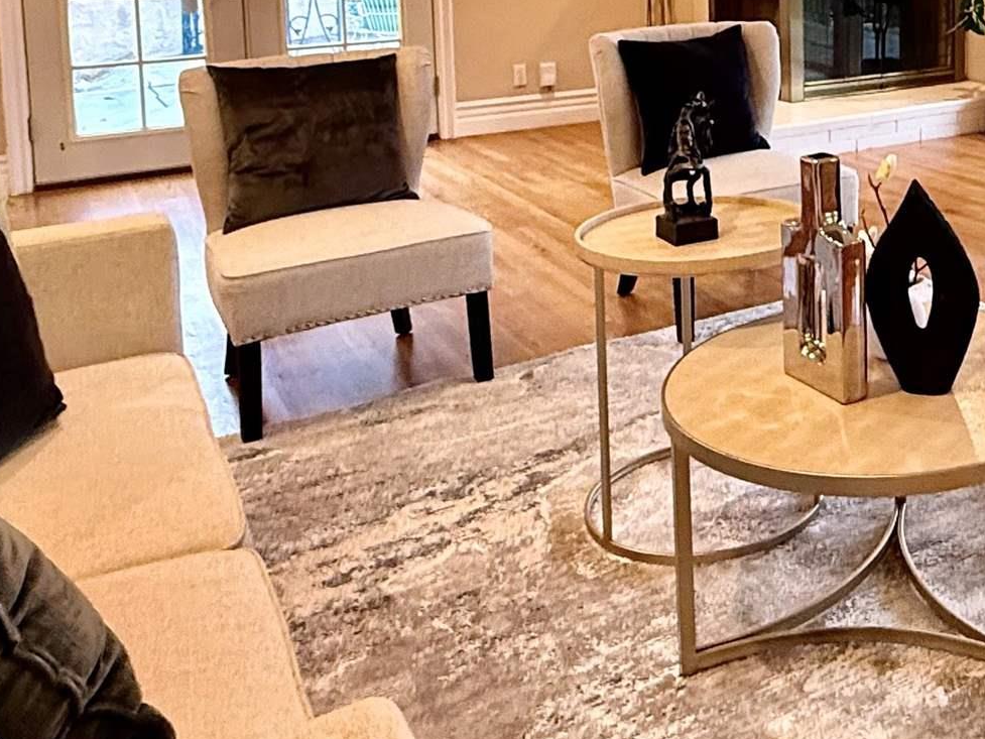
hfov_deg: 39.2
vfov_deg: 30.3
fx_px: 1252
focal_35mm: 44
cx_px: 922
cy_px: -21
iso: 500
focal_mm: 2.22
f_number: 2.2
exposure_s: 1/120
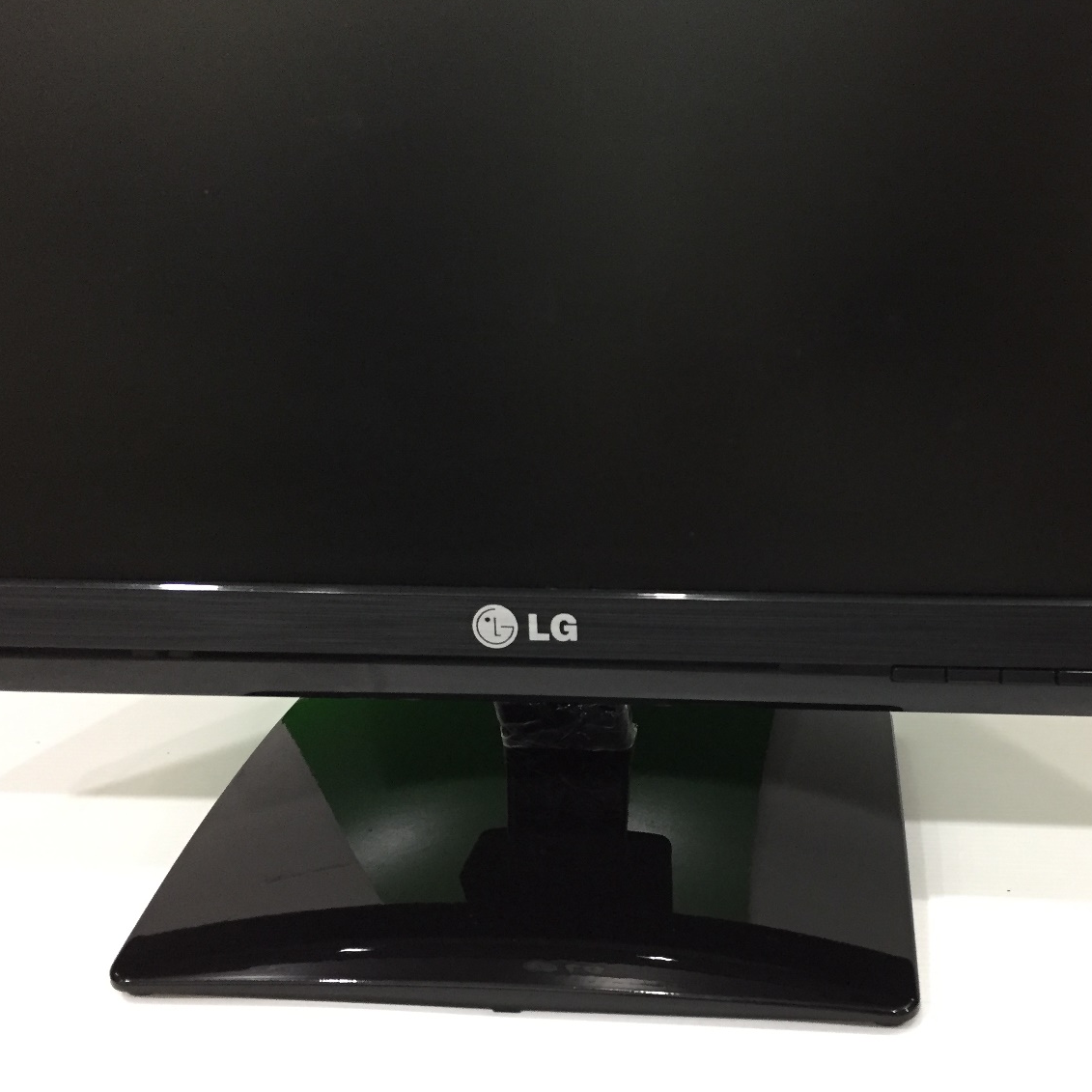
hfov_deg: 44.4
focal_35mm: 37
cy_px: 582
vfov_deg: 44.9
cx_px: 705
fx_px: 1321
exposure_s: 1/33
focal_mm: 4.15
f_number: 2.2
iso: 200
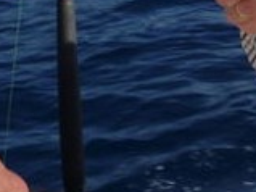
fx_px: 820
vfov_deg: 13.0
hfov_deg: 15.1
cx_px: 477
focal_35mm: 111
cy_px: -24
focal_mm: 4.9
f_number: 10
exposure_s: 1/160
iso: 100
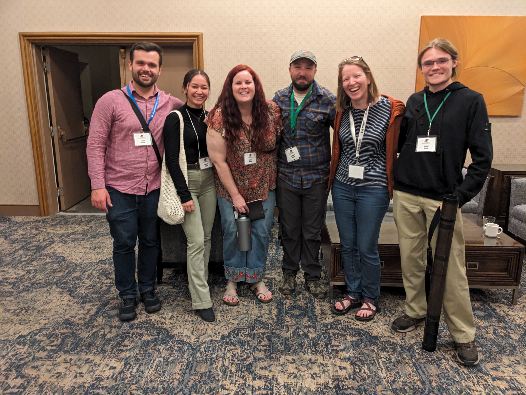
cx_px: 263
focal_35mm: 27
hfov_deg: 65.3
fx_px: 410
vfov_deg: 51.4
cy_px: 198
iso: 596
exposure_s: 1/60
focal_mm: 4.38
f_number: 1.73
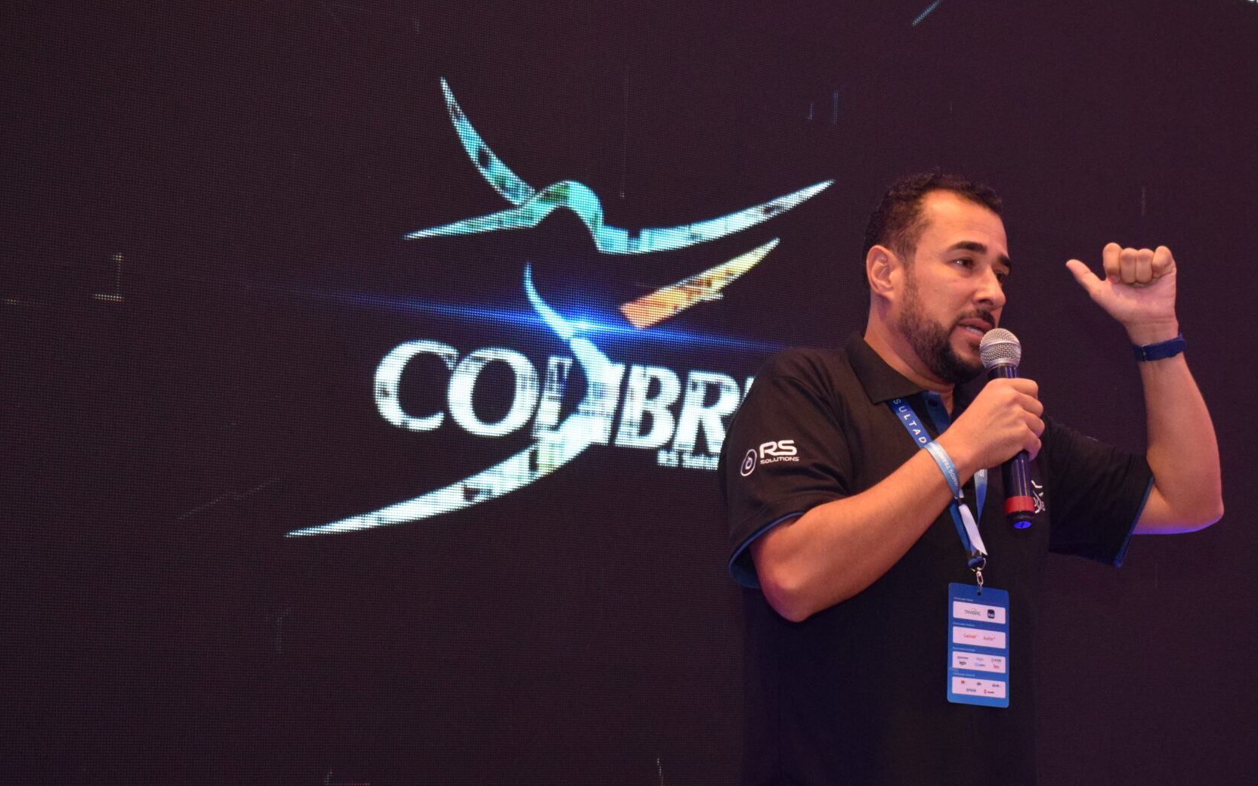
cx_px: 911
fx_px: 2015
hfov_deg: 34.1
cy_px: 546
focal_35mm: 59
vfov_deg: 21.9
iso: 2200
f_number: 4
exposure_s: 1/60
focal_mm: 25
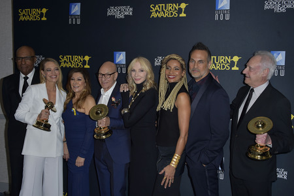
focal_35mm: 32
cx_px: 147
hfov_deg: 58.7
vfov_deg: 41.1
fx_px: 261
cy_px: 98
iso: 320
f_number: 6.3
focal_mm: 32
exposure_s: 1/250
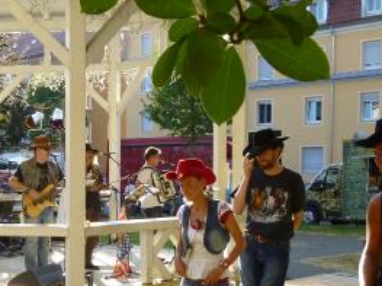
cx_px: 96
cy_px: 208
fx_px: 629
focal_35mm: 57
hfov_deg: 33.1
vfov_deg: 25.4
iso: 100
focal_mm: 4.5
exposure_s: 1/160
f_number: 3.1
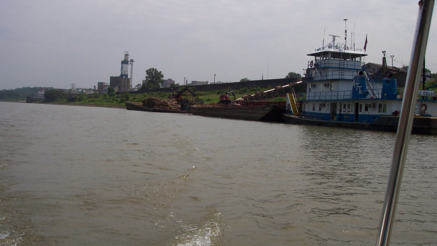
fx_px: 464
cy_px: 105
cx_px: 218
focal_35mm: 40
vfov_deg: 29.7
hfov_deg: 50.5
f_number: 4.8
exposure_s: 1/1000
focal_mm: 8
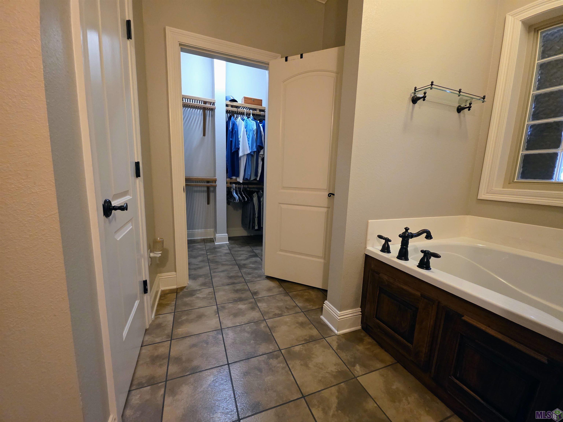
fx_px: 211
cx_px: 282
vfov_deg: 89.9
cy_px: 211
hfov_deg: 106.2
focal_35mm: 13
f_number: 1.9
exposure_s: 1/60
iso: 640
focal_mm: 2.2
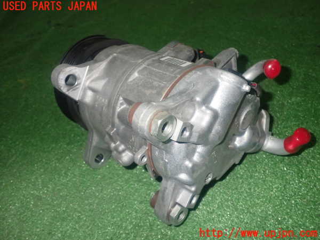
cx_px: 160
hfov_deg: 56.8
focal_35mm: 32
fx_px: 296
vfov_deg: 44.2
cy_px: 120
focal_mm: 5.79
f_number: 7.1
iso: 640
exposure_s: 1/30
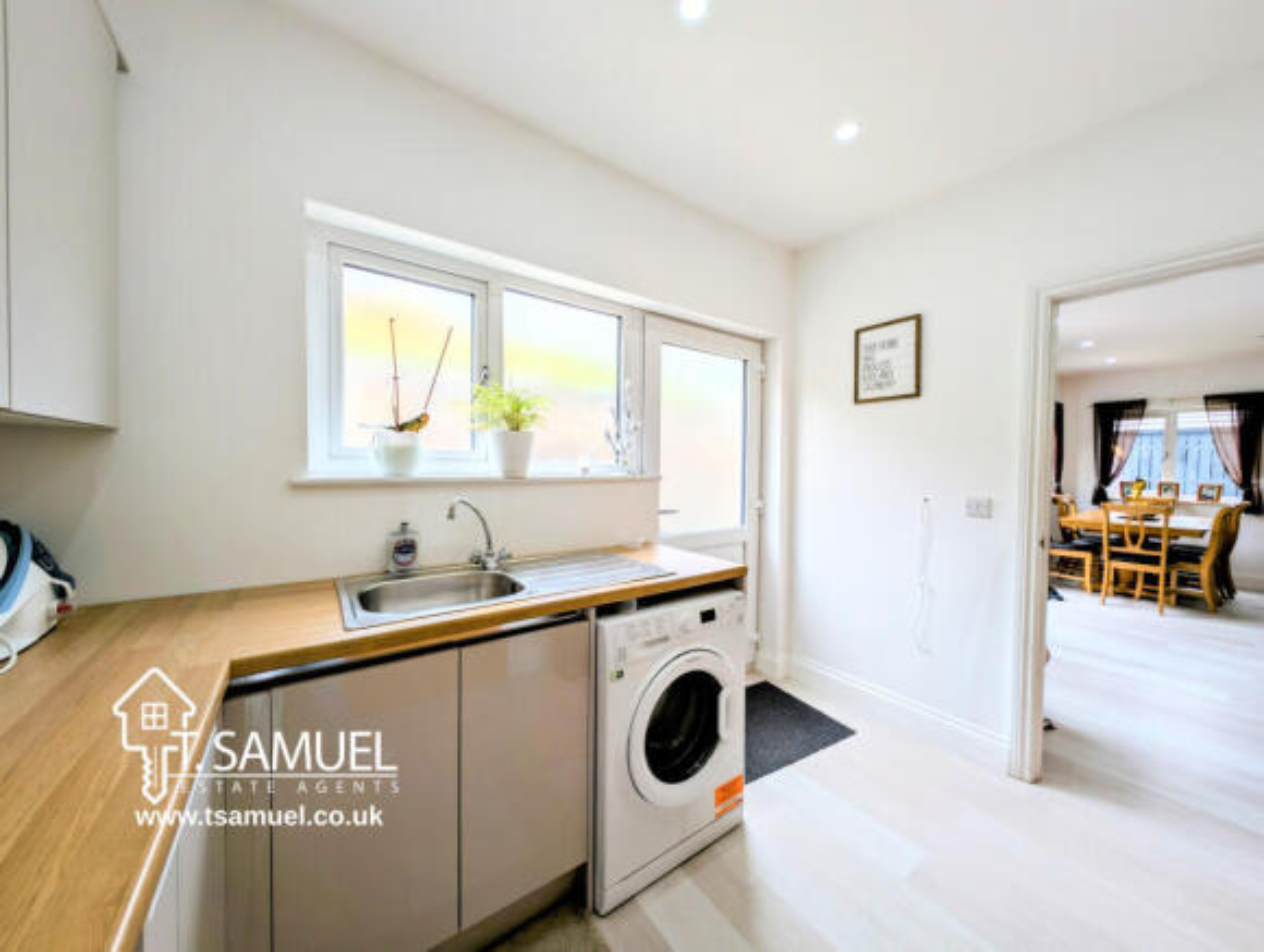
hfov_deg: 110.4
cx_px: 632
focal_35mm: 12
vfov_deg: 94.7
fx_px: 439
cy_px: 476
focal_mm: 2.23
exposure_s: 1/146
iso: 37
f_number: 1.95
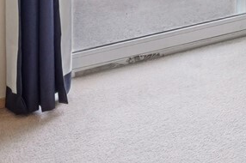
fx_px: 689
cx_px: 510
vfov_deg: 10.9
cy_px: -258
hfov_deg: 15.5
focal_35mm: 101
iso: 400
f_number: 8
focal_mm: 17
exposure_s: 1/45
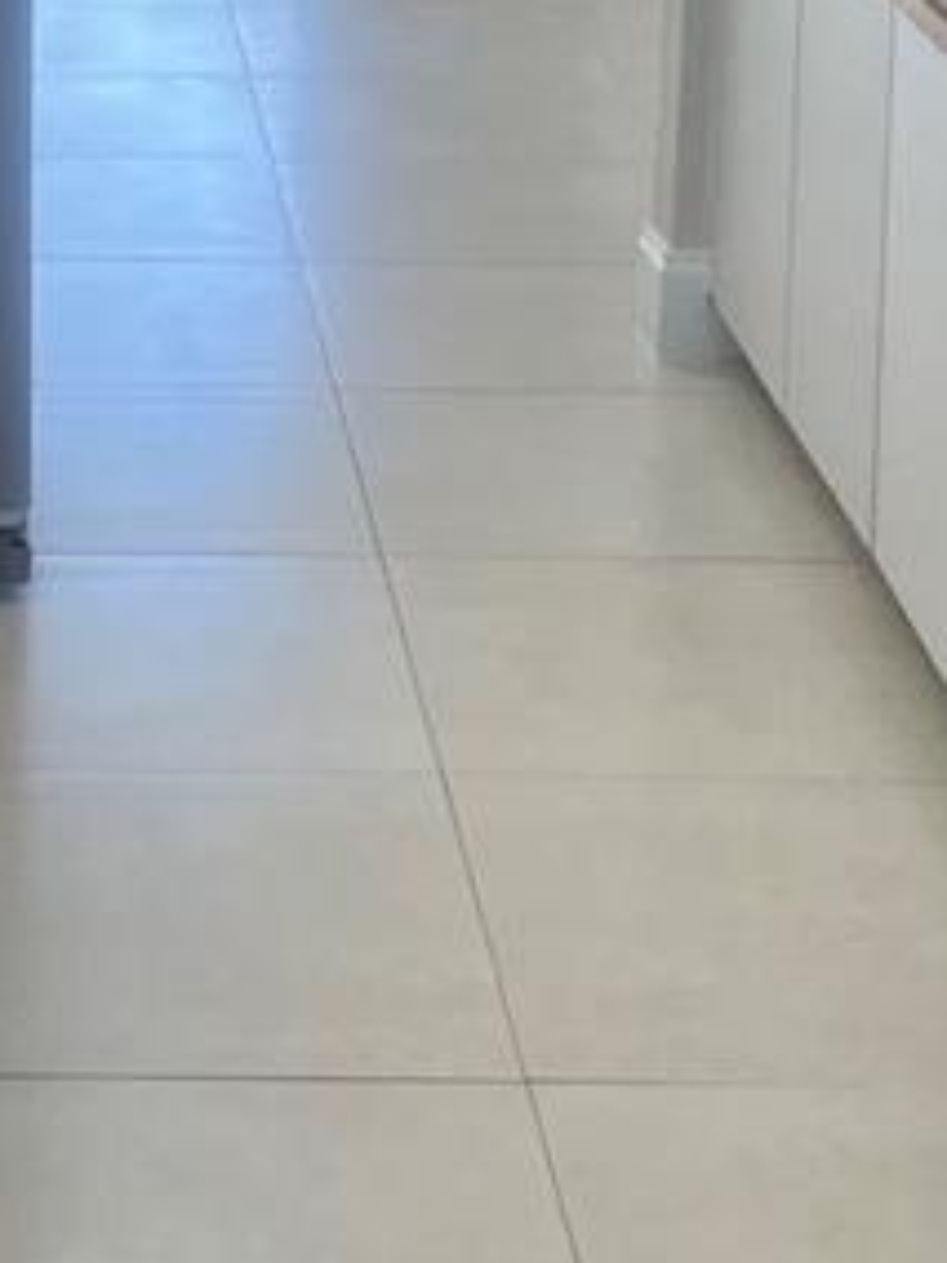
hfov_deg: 13.3
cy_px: -120
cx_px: 0
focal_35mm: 110
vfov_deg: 17.3
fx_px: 4012
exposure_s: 1/120
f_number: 1.6
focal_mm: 4.2
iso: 50
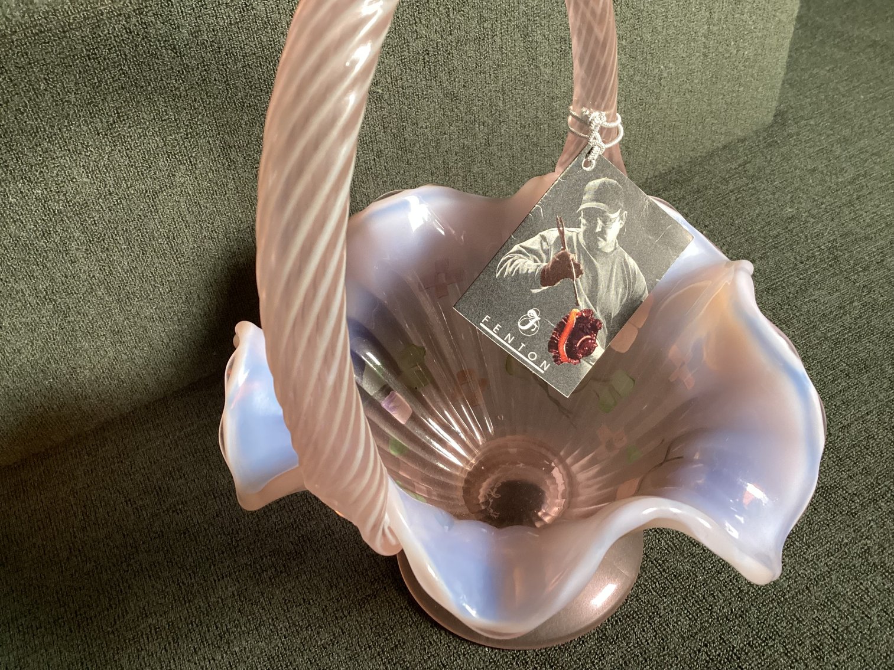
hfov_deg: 58.3
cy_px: 335
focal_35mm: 31
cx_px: 447
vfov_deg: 45.4
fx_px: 801
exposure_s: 1/60
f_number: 2.4
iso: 250
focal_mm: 3.3
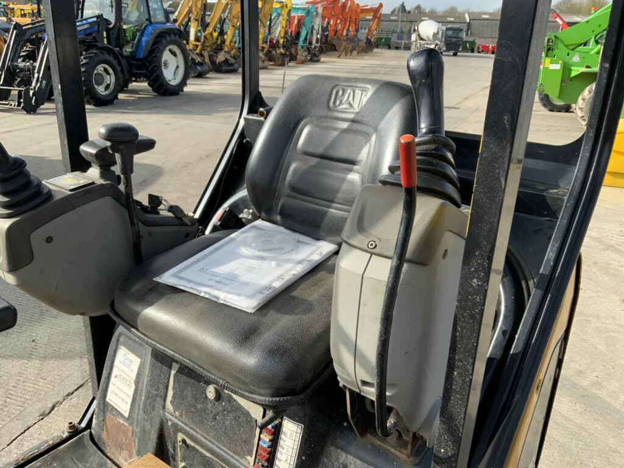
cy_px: 234
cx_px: 312
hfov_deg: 61.7
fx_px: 523
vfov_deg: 48.2
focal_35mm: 29
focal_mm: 3
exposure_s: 1/842
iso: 16
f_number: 1.8
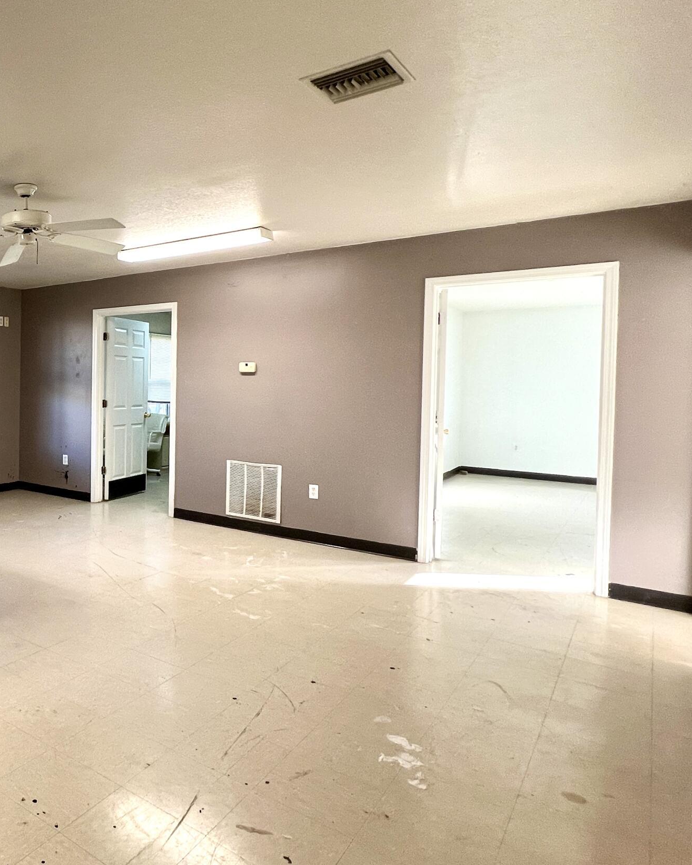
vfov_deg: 72.5
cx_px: 20
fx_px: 589
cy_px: 401
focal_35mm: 23
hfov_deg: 50.7
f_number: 1.8
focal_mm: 1.57
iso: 160
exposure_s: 1/120
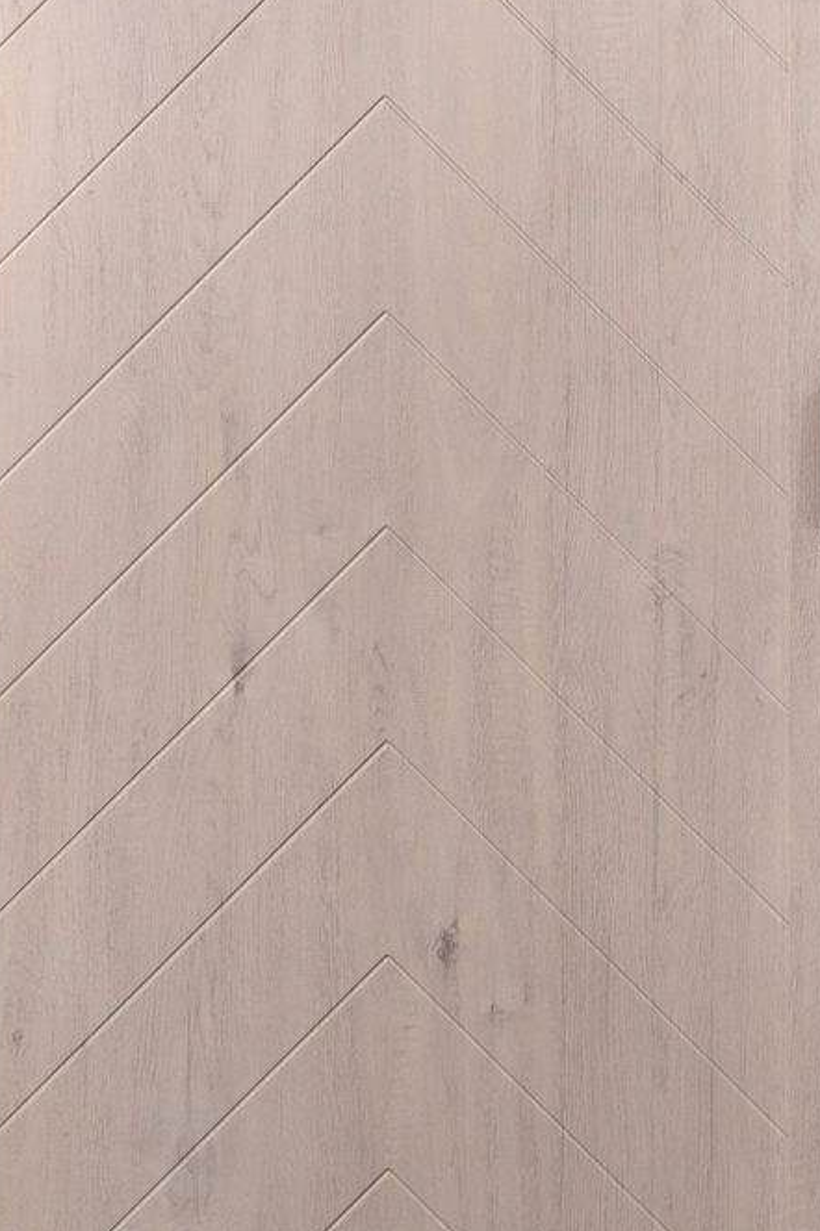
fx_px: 3694
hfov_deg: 12.5
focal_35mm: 108
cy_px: 482
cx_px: 862
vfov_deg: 18.9
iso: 500
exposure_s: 1/125
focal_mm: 35
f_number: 4
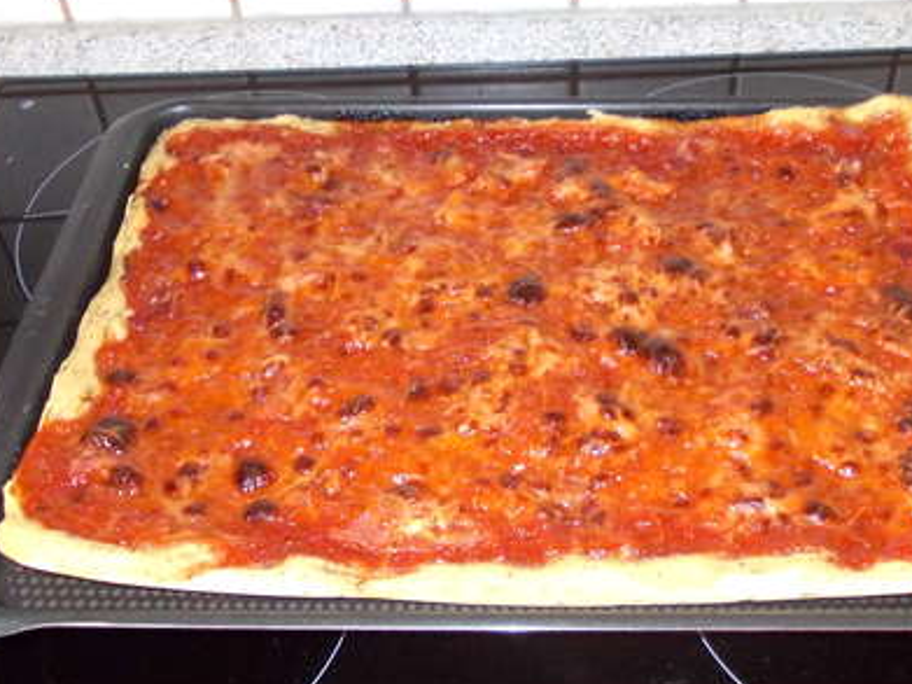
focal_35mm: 43
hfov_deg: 43.8
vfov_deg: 33.6
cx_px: 518
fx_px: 1133
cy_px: 360
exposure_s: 1/25
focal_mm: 4
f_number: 2.7
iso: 200
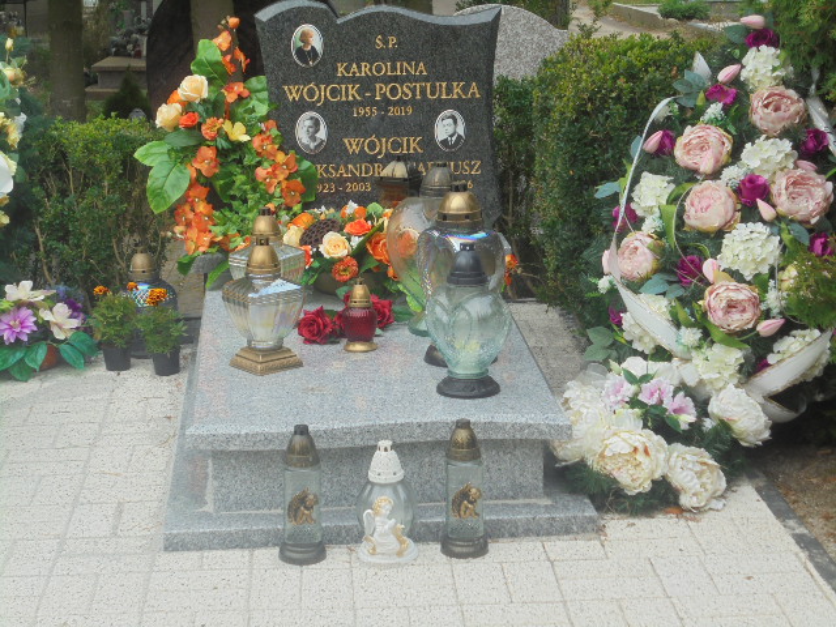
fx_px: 1763
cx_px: 418
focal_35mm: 73
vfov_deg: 20.2
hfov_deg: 26.7
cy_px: 314
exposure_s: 1/100
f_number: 6.1
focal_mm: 13.1
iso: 100
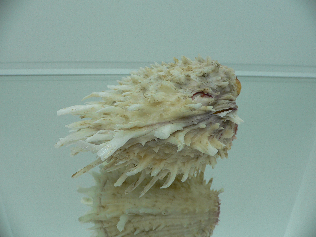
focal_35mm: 35
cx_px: 158
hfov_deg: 52.6
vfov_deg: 40.7
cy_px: 118
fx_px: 320
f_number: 2.8
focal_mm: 4.6
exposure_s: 1/60
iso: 80
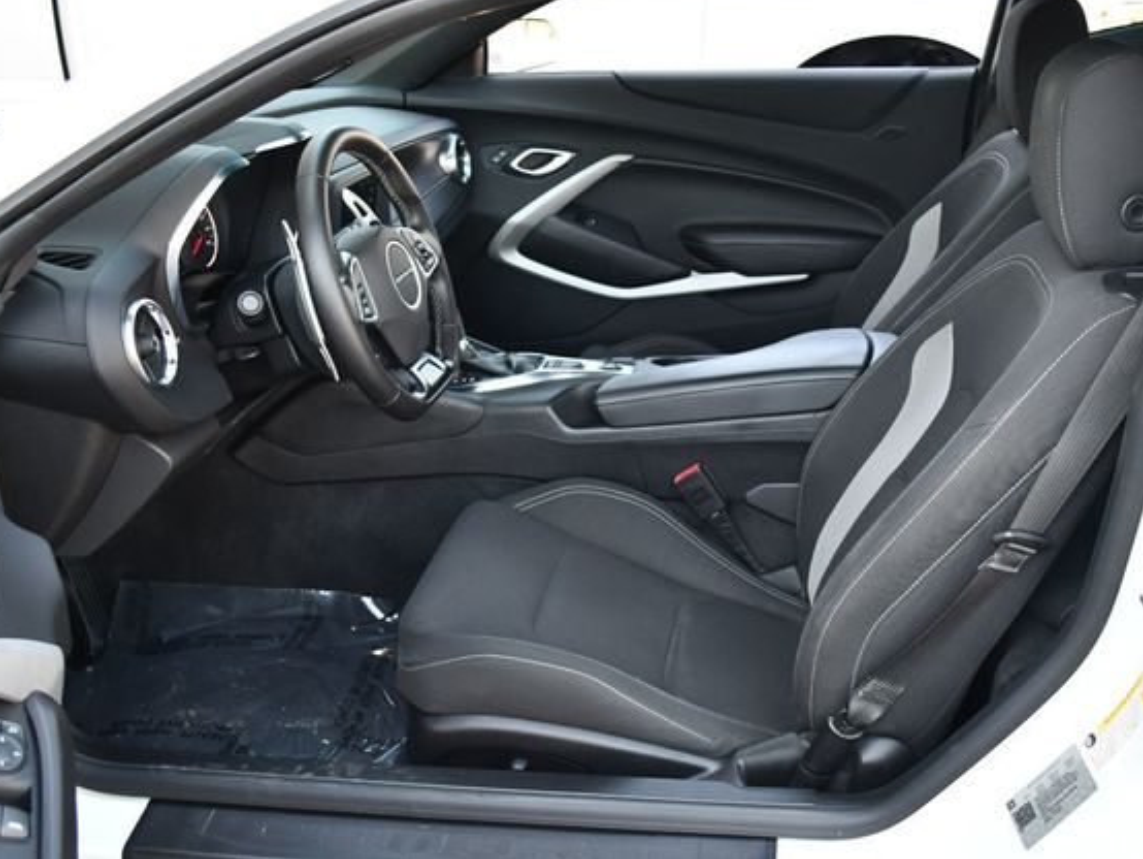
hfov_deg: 46.7
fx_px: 1321
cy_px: 419
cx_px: 648
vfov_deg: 36.0
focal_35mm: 40
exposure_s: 1/250
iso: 800
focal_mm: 18
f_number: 3.5
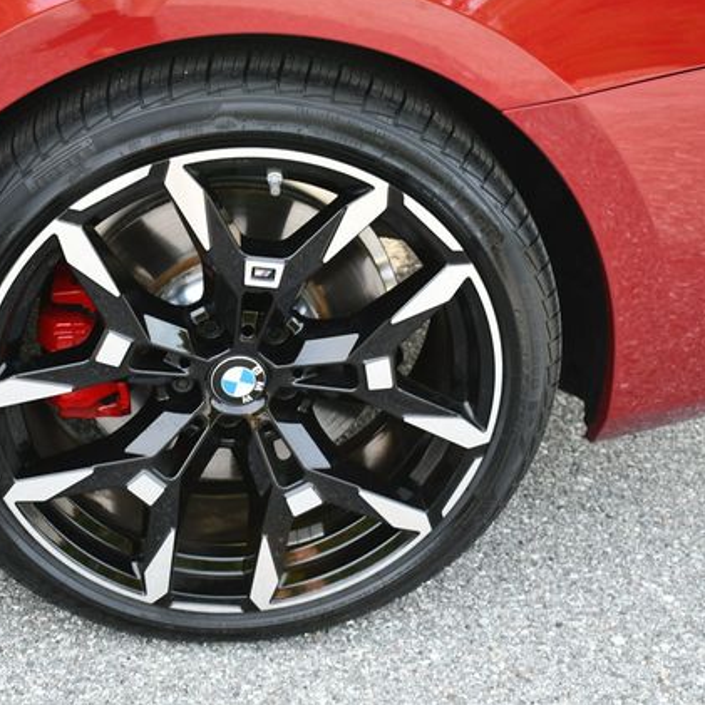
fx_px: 1429
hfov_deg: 27.6
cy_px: 348
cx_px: 268
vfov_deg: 27.7
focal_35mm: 62
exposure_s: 1/250
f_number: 4.5
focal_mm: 24
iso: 400
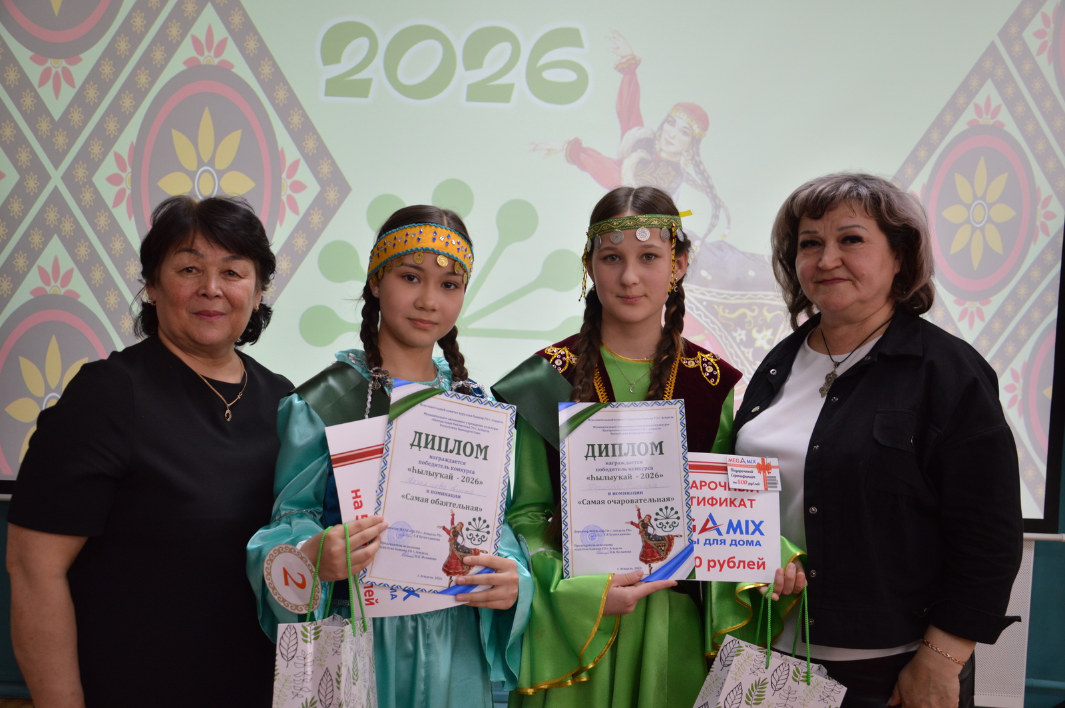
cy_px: 354
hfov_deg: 53.2
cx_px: 532
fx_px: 1064
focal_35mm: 36
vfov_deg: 36.8
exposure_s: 1/80
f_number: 4.5
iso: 400
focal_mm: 24
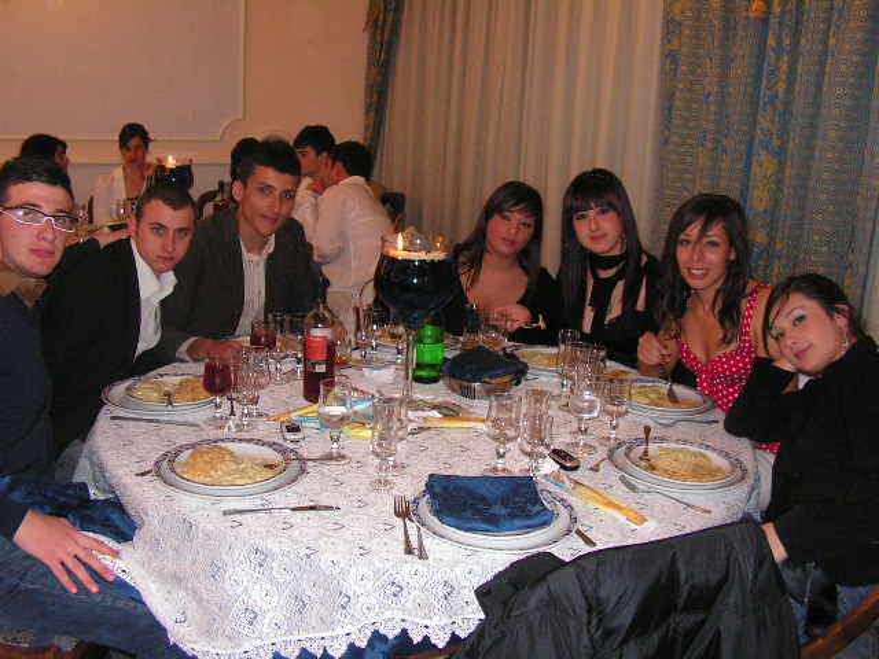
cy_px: 330
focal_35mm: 36
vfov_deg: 39.7
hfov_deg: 51.4
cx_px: 440
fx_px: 914
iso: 200
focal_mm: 6
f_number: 3.2
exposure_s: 1/40
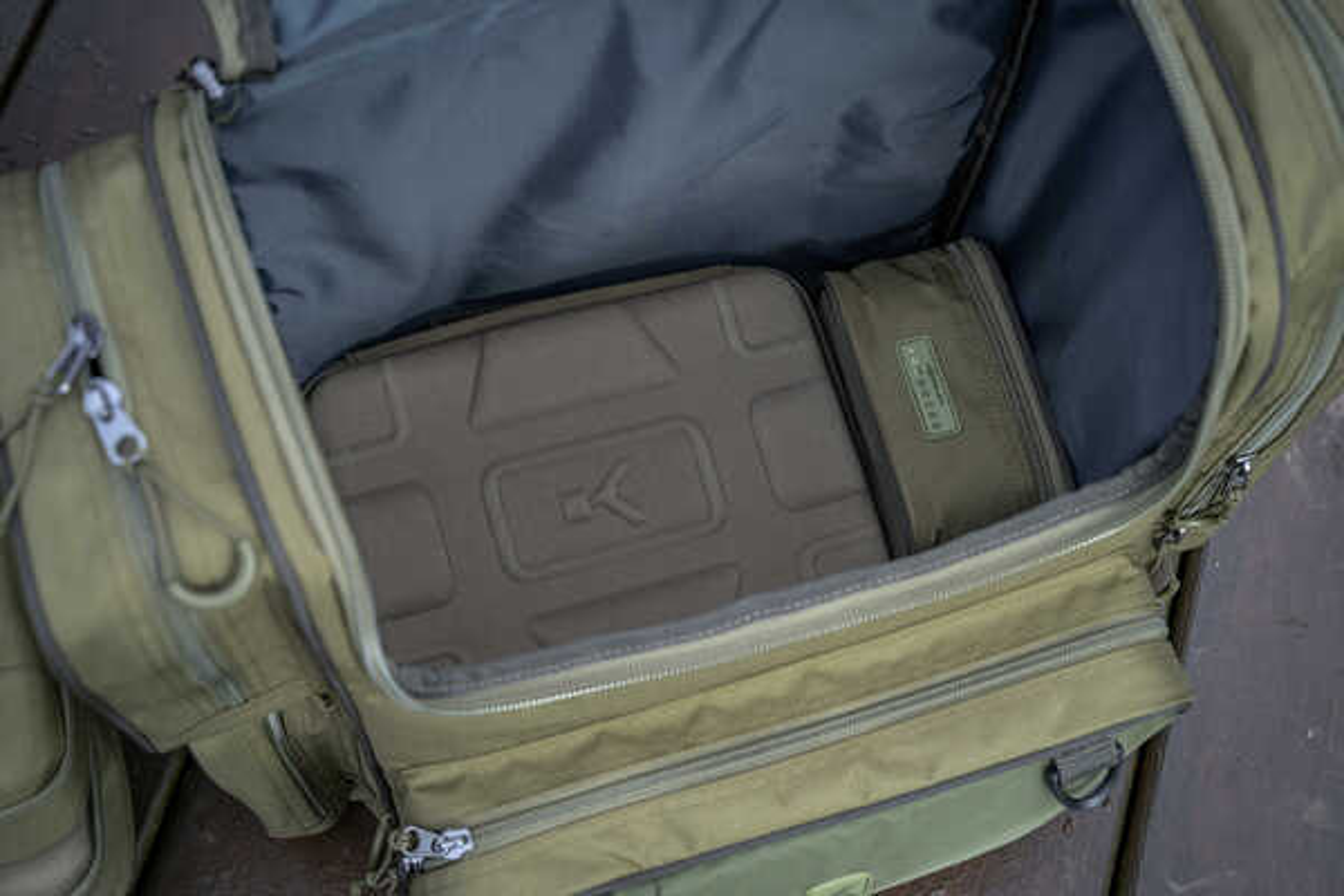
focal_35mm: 56
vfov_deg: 24.4
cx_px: 672
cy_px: 448
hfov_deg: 35.9
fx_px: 2072
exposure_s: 1/100
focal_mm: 55.5
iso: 250
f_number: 5.6
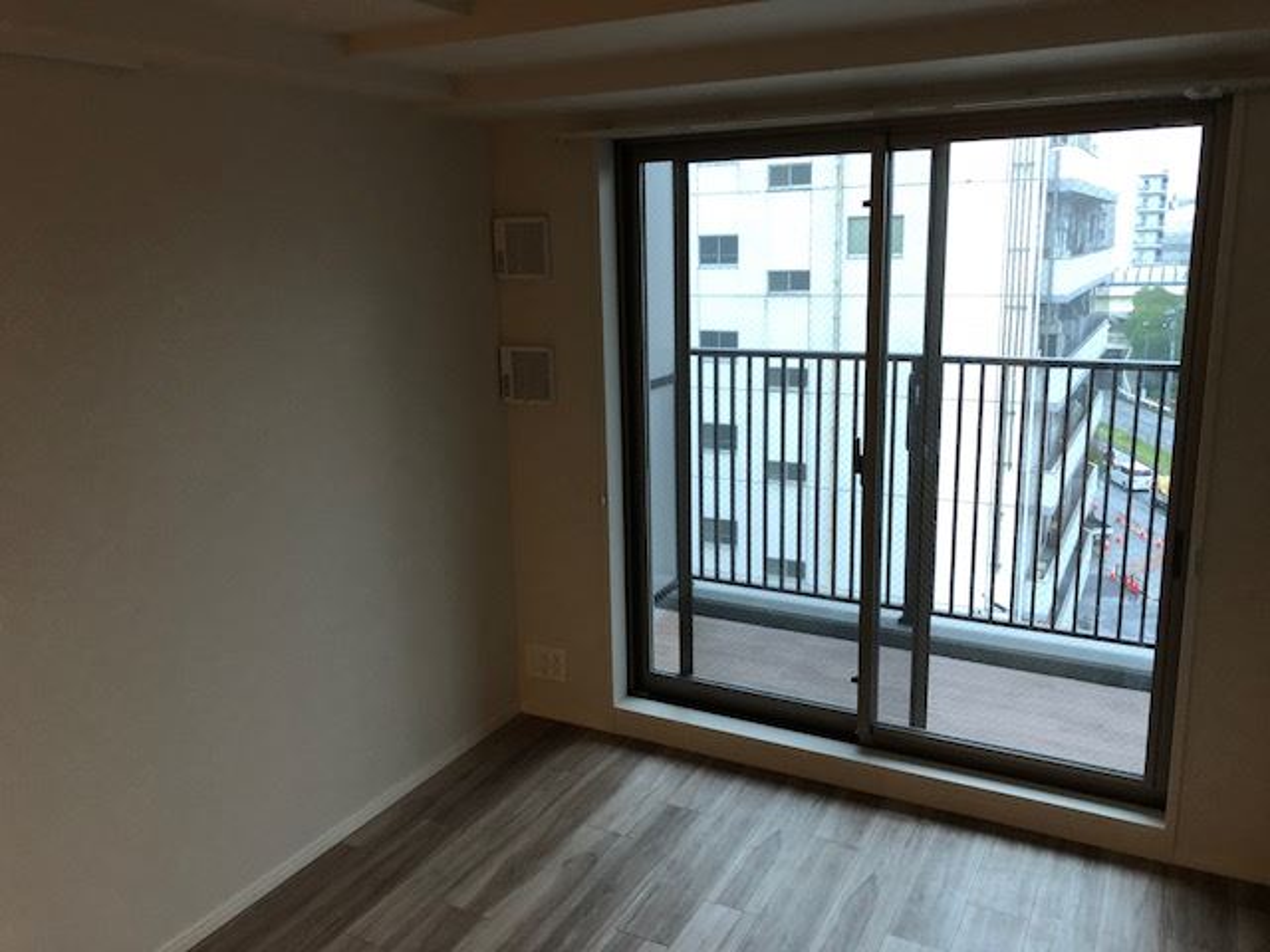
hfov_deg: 63.4
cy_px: 476
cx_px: 635
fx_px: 1027
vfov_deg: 49.7
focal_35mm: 28
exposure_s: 1/17
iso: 50
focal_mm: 3.99
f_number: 1.8
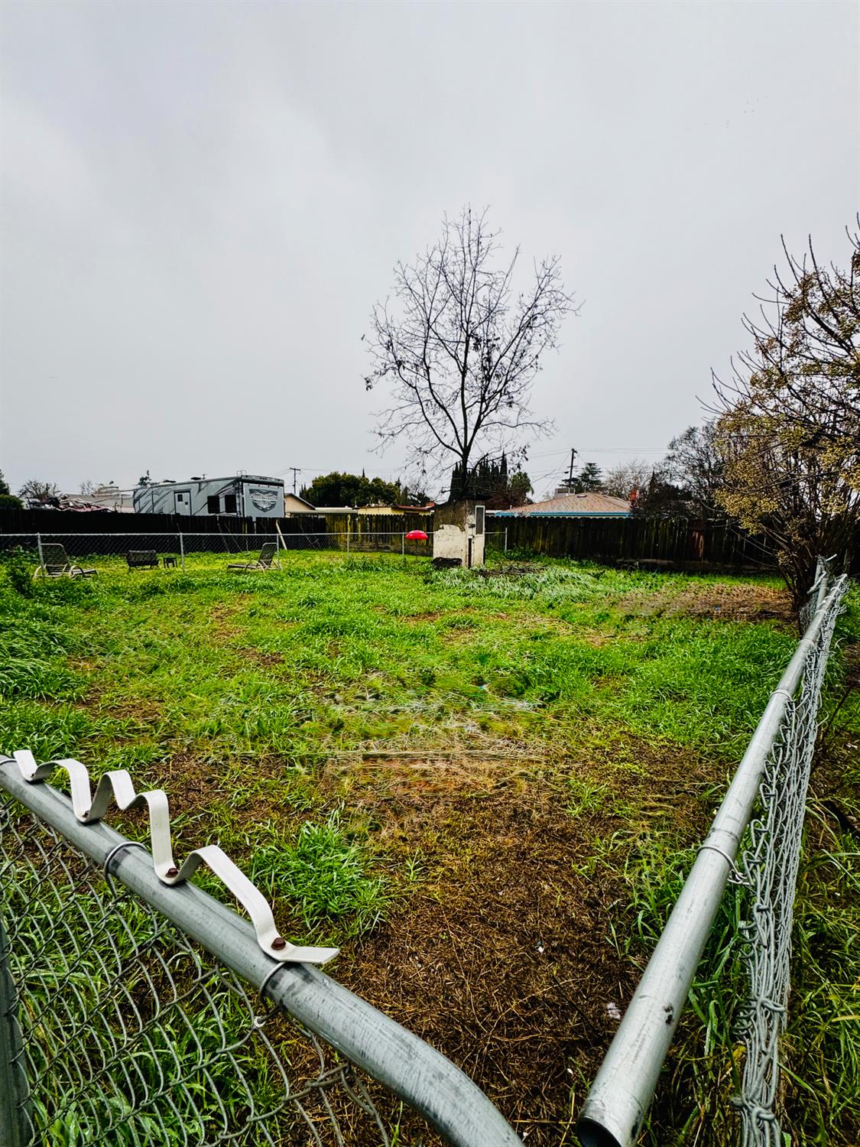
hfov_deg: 85.7
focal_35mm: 14
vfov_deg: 102.1
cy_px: 574
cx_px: 430
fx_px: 464
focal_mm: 2.22
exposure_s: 1/130
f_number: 2.2
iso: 40
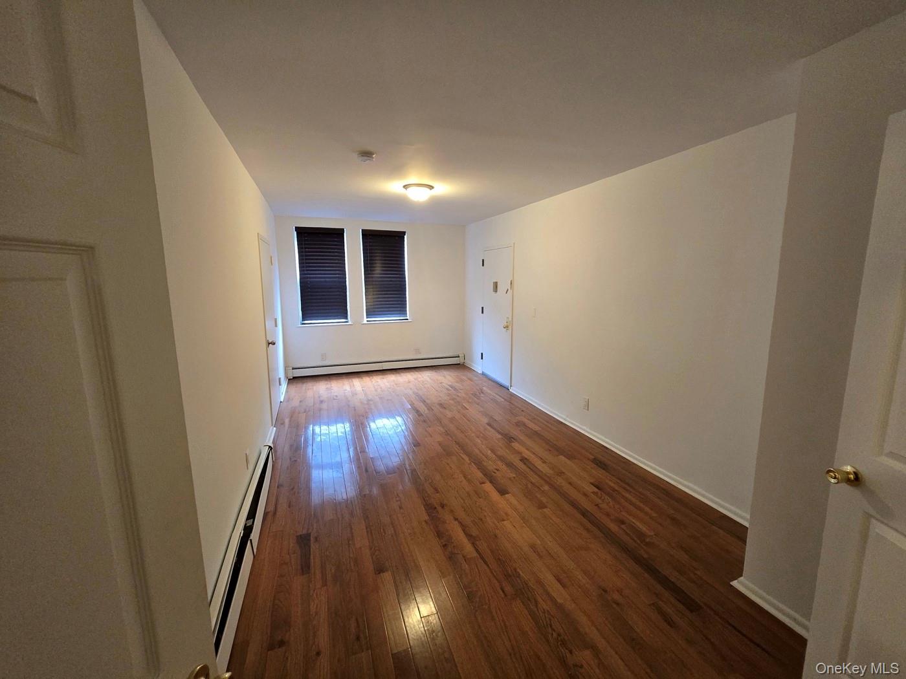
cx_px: 453
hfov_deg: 106.2
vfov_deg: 89.9
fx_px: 340
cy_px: 340
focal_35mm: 13
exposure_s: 1/60
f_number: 2.2
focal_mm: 2.2
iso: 400
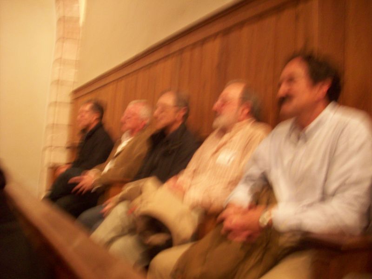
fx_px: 398
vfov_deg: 38.7
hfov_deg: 50.1
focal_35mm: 37
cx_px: 186
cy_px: 140
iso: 160
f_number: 2.8
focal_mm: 6.2
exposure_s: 1/14.6
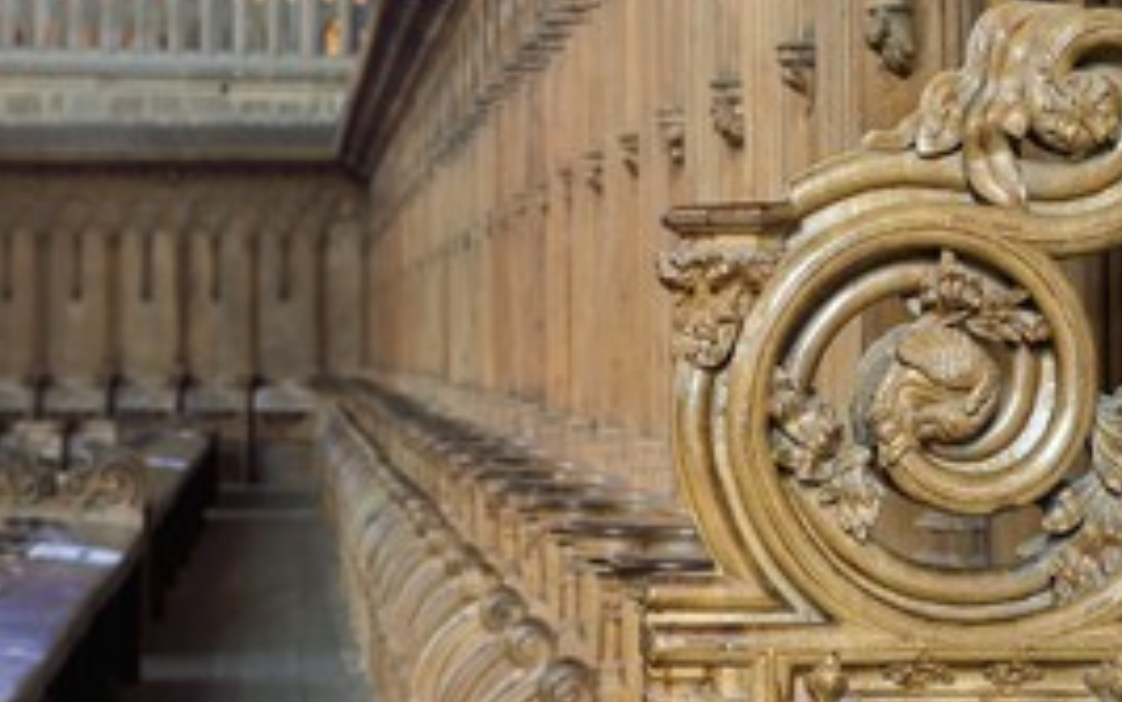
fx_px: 2355
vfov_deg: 16.9
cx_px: 614
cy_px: 189
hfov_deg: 26.8
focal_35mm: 77
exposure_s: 1/13
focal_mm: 48
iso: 1600
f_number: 7.1
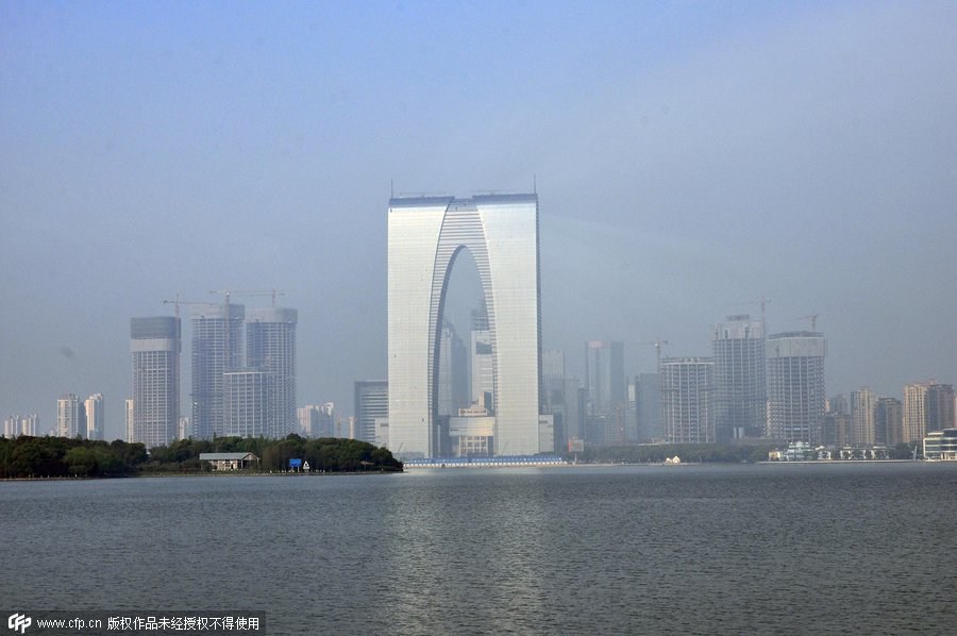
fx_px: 1992
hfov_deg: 27.0
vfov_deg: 18.1
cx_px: 478
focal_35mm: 75
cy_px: 318
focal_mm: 50
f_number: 10
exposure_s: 1/400
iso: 200
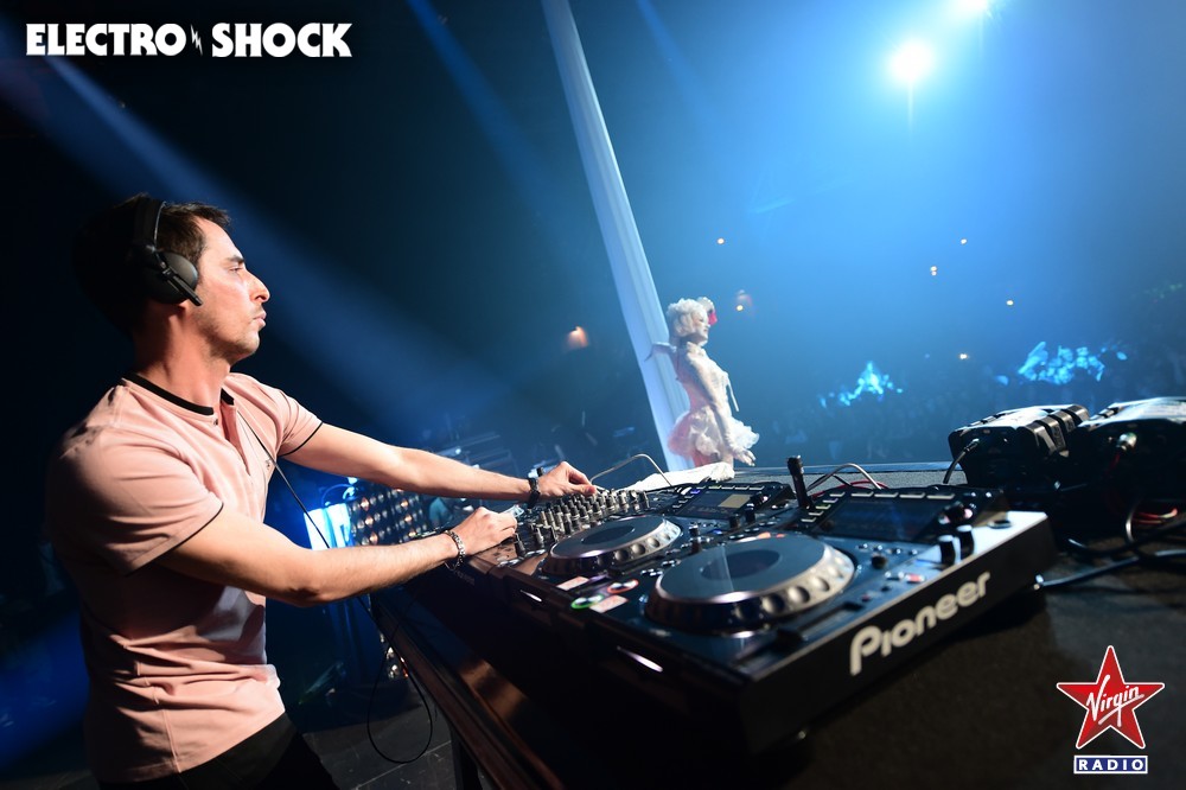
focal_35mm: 20
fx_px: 659
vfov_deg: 61.9
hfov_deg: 84.0
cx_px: 593
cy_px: 395
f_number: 2.8
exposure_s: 1/250
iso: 1600
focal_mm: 20
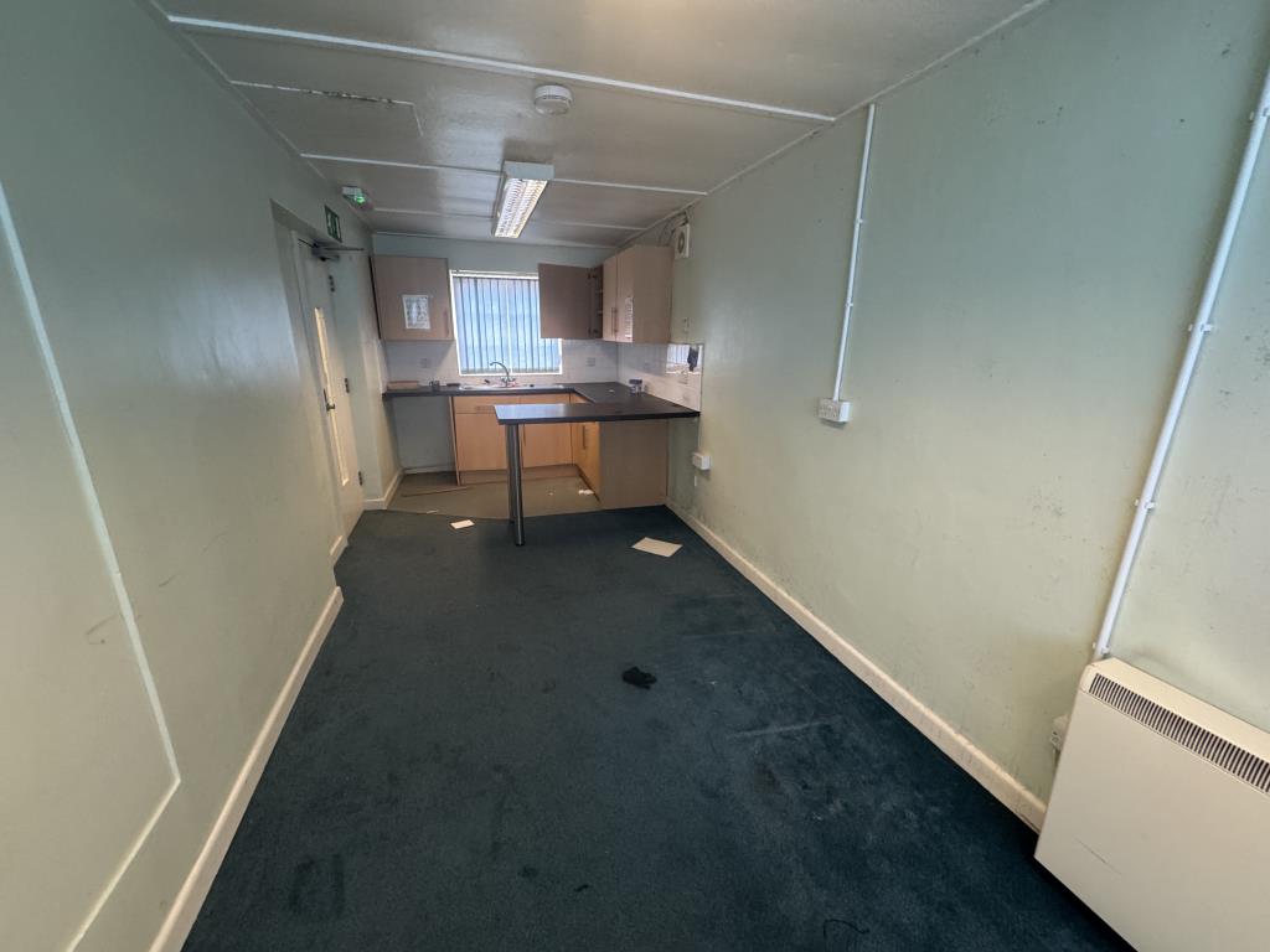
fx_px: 514
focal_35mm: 14
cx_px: 635
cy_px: 476
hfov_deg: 102.1
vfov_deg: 85.7
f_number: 2.2
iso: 400
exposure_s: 1/50
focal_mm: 2.22
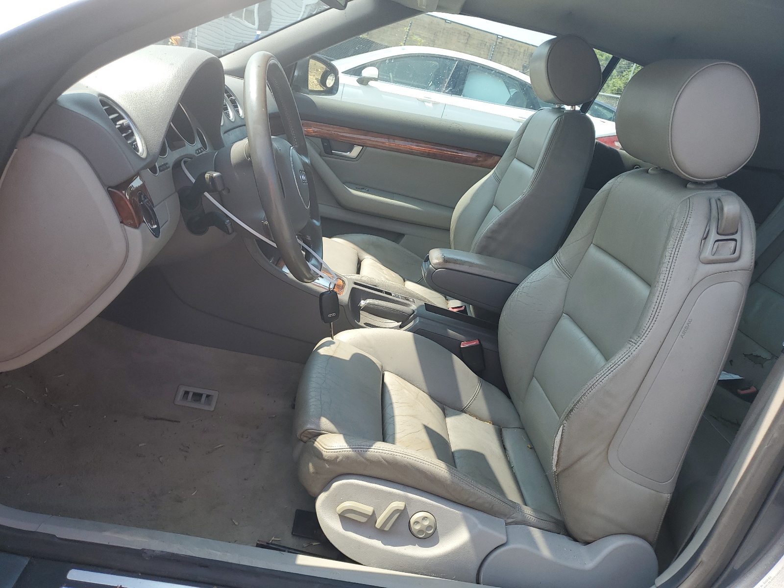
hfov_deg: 67.3
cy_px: 294
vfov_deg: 53.1
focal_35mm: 26
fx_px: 589
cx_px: 392
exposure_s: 1/769
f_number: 1.5
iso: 50
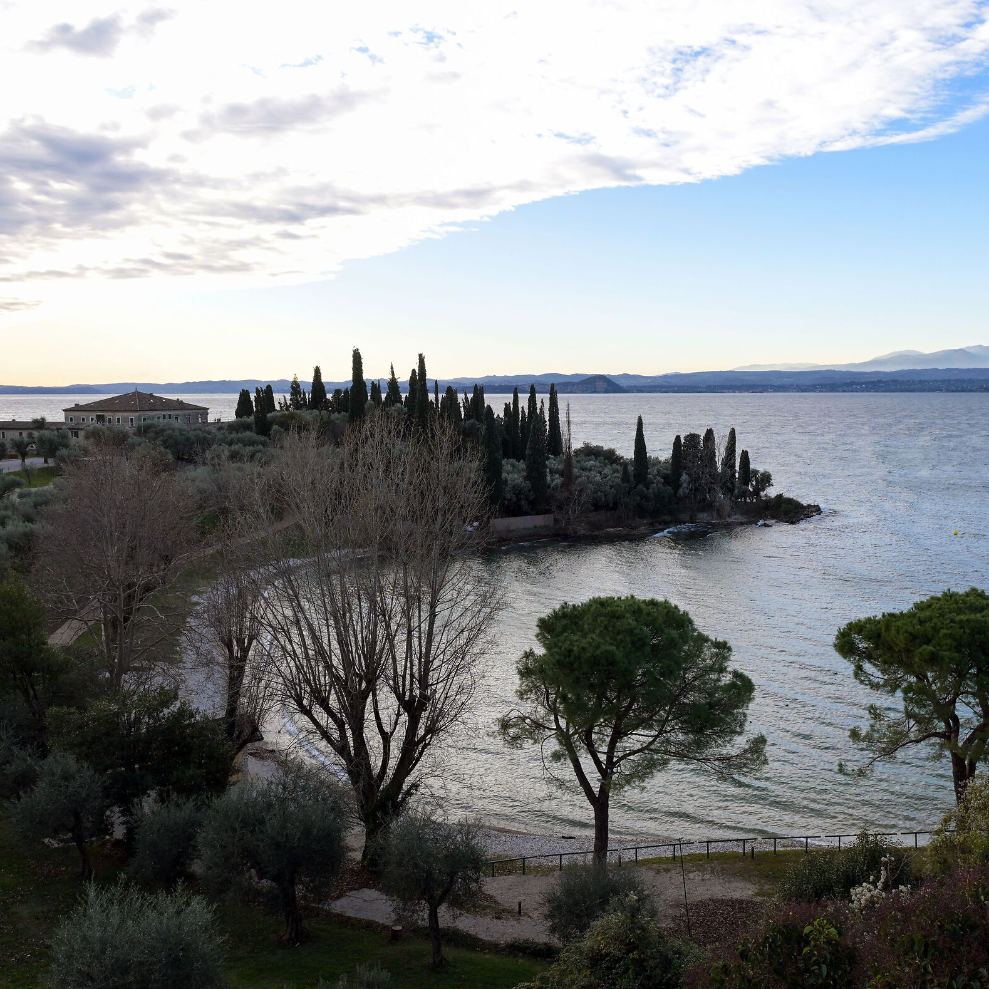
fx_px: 1002
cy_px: 492
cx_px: 583
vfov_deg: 52.5
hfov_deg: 52.2
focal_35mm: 31
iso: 100
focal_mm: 16
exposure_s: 1/100
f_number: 8
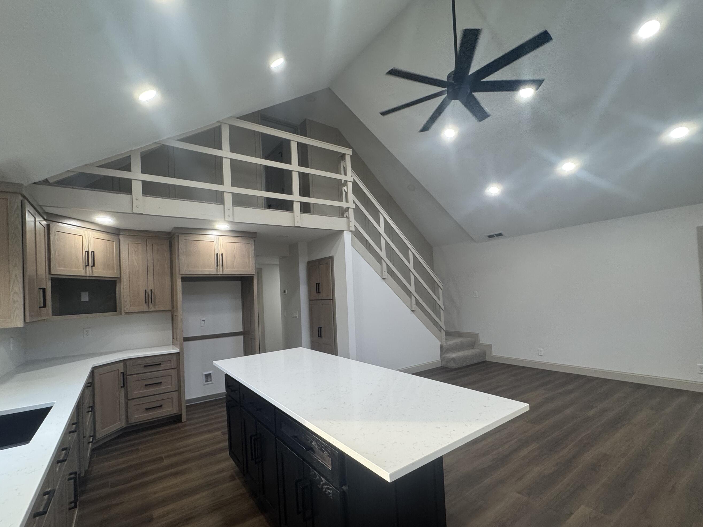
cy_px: 288
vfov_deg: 77.9
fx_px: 325
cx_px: 337
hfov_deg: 94.4
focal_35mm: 16
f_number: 2.2
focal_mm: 2.22
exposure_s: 1/120
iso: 200
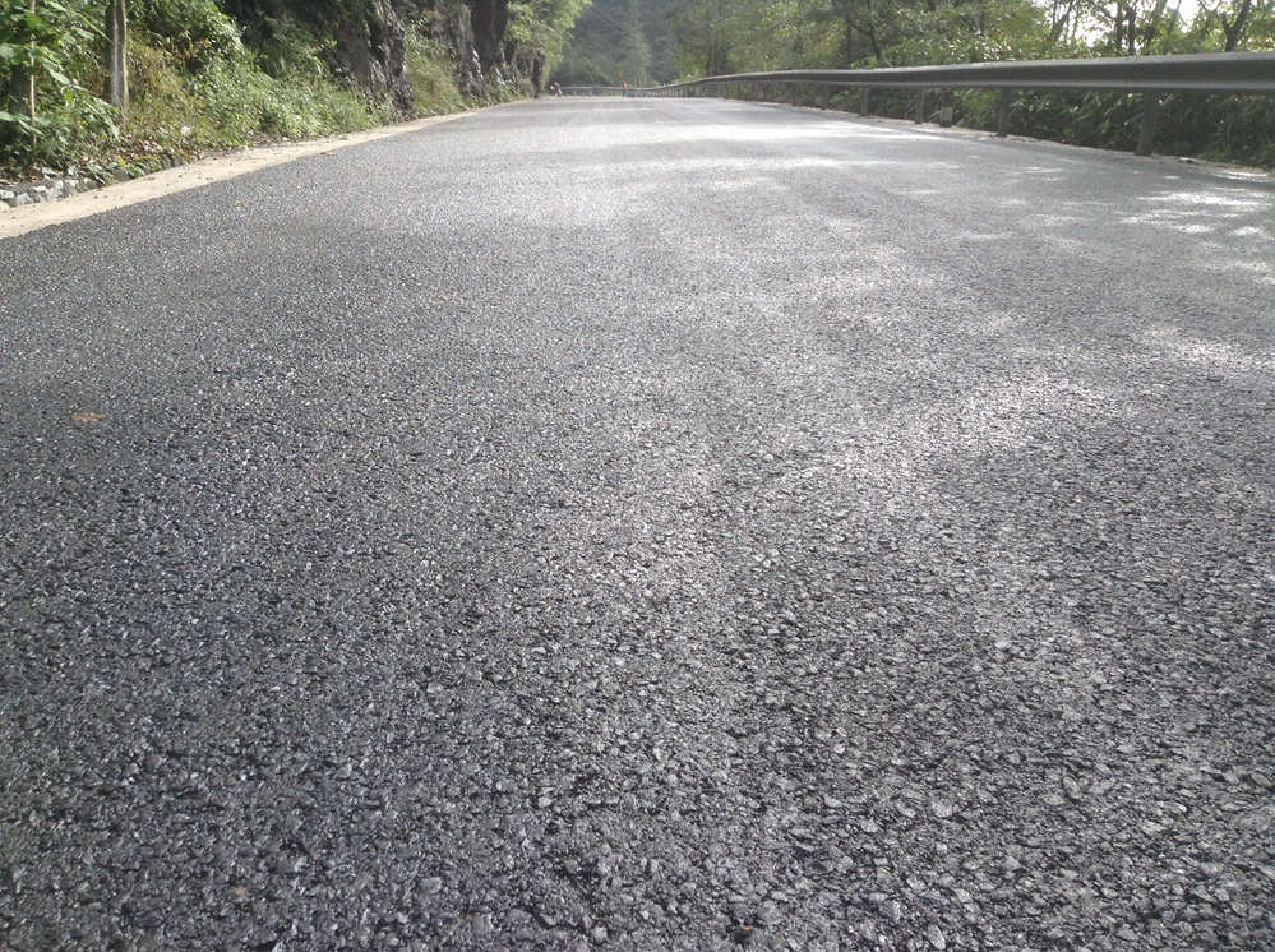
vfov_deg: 42.8
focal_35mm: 33
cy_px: 476
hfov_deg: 55.4
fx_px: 1214
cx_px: 638
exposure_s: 1/313
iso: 32
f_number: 2.4
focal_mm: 3.3
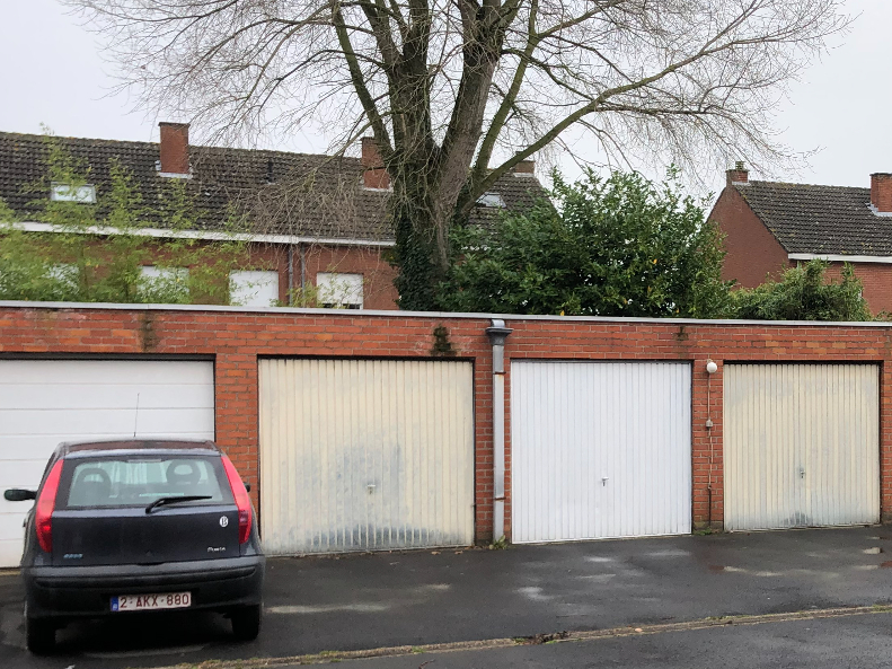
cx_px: 671
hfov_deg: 36.6
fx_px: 1314
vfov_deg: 28.4
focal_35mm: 51
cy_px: 438
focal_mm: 3.99
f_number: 1.8
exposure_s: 1/665
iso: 20
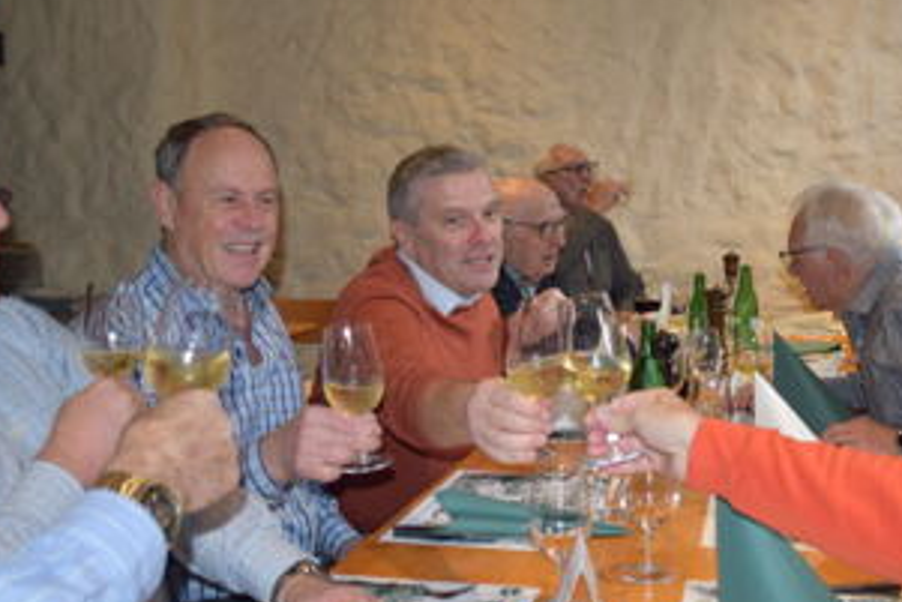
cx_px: 587
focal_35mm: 43
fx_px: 1078
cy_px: 264
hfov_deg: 44.9
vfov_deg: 31.2
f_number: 3.5
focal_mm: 18
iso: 320
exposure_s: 1/60
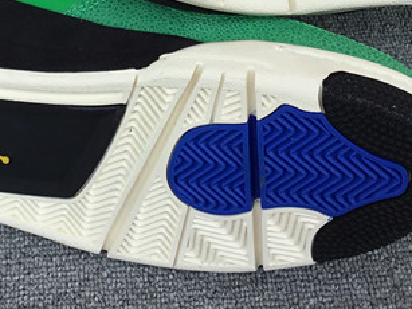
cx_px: 144
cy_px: -45
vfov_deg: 15.7
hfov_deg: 21.5
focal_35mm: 91
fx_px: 1083
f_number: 2.4
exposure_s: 1/831
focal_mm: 3.3
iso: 25
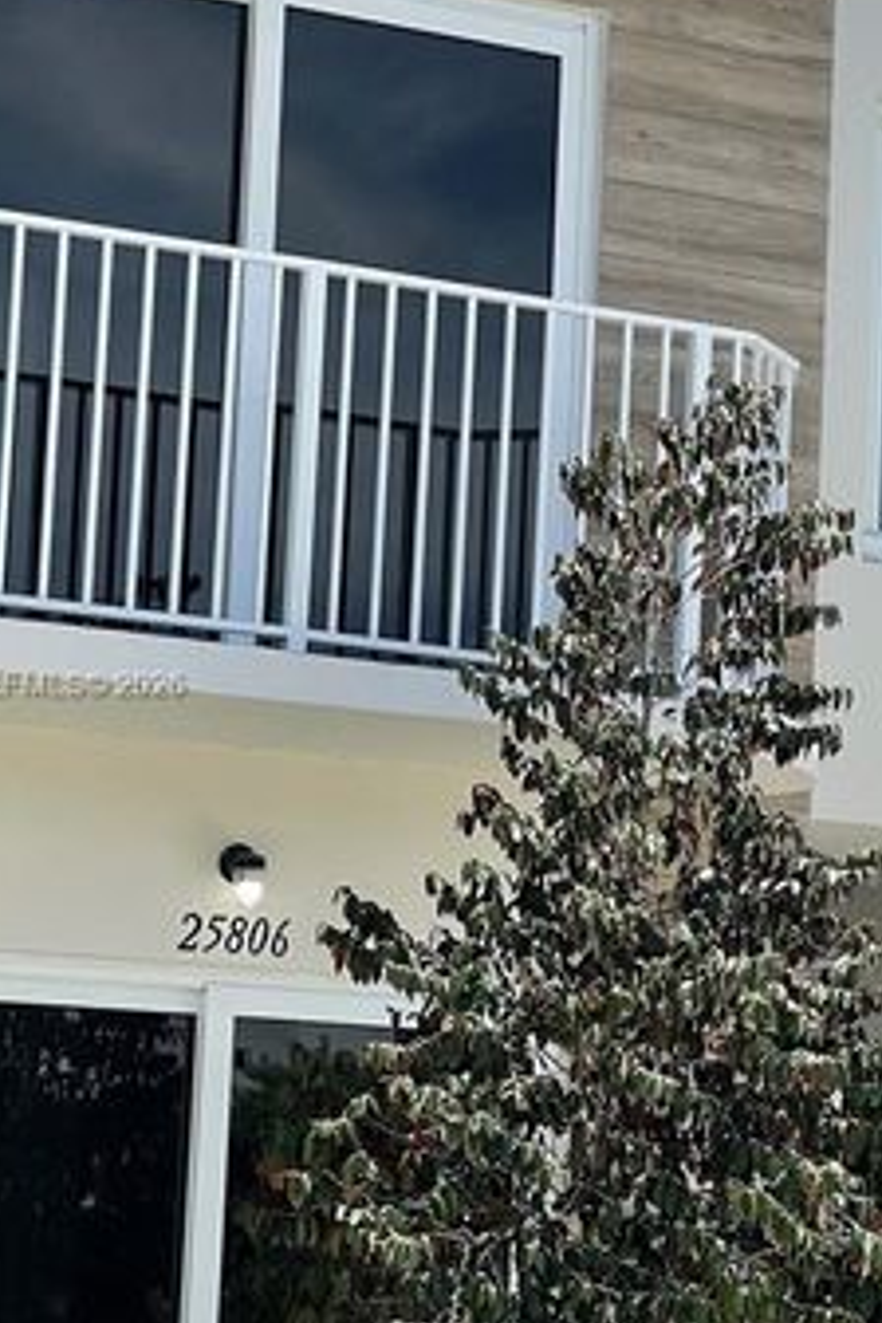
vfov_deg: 15.5
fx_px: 4851
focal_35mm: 132
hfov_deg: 10.3
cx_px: 764
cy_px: 687
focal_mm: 7.5
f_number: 2.2
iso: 20
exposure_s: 1/1014
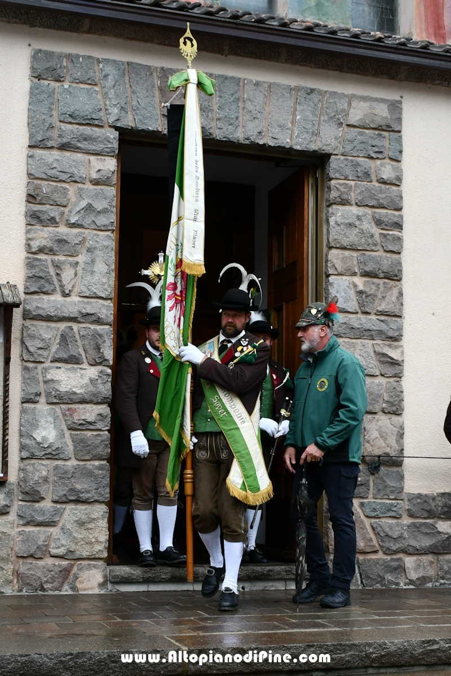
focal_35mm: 27
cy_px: 338
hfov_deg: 47.9
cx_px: 226
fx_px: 507
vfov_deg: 67.4
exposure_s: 1/250
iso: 320
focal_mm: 18
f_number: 5.6
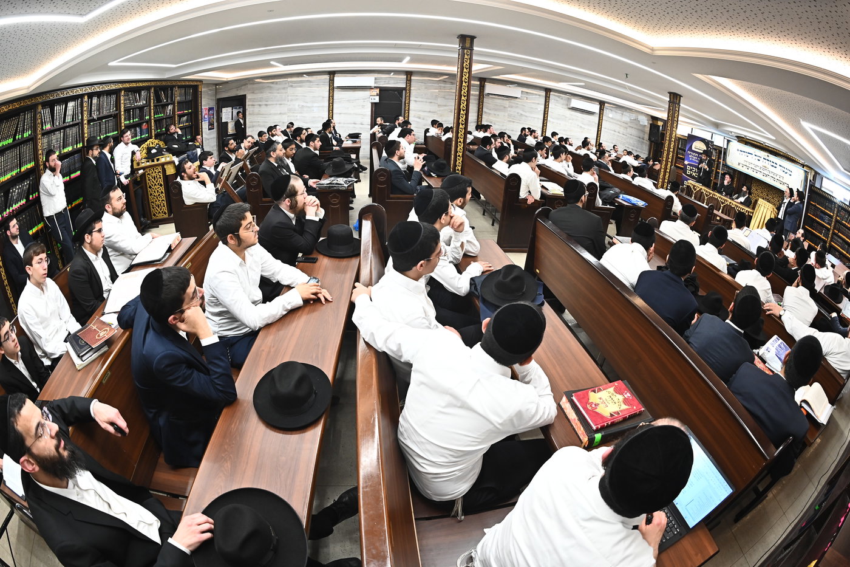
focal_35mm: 16
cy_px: 284
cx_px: 425
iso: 2000
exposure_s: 1/200
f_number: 6.3
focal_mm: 16
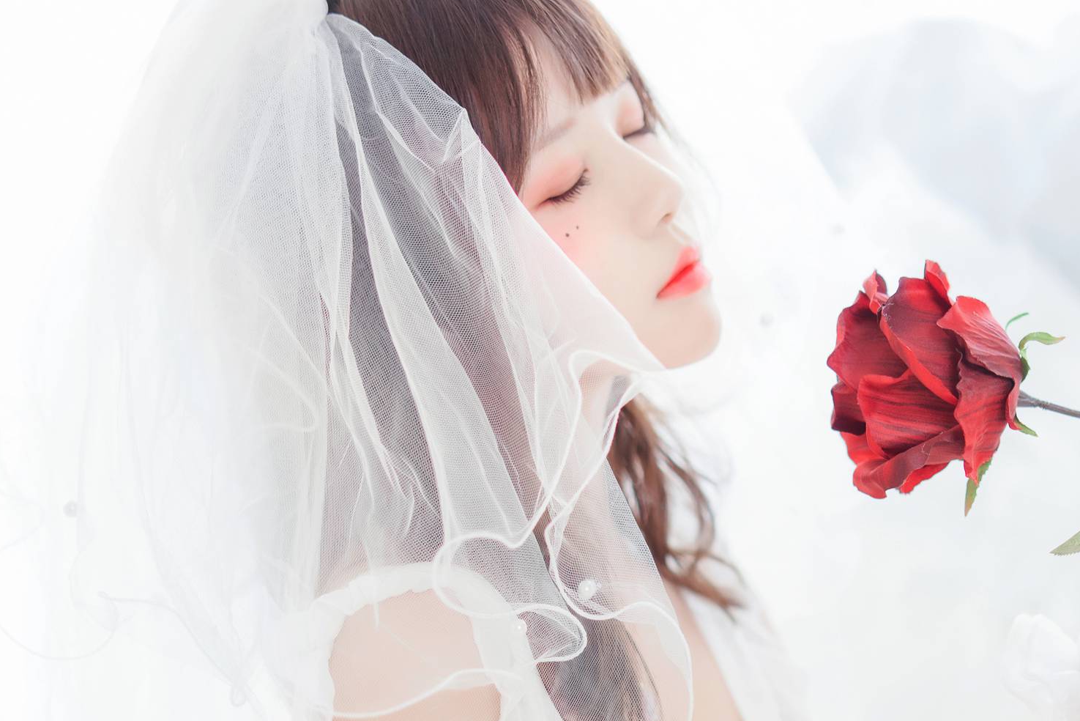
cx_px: 628
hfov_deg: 32.8
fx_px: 1830
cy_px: 322
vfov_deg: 22.3
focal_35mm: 61
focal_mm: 50
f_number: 2
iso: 200
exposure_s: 1/200
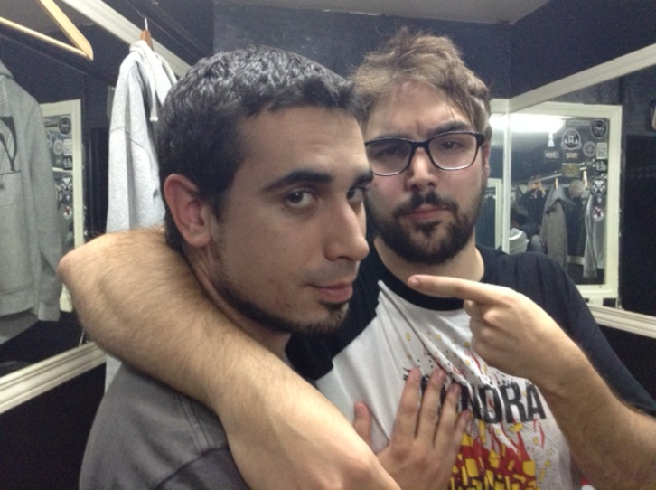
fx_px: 624
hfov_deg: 55.4
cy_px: 245
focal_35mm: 33
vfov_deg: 42.8
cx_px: 328
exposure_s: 1/17
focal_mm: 3.3
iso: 200
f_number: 2.4
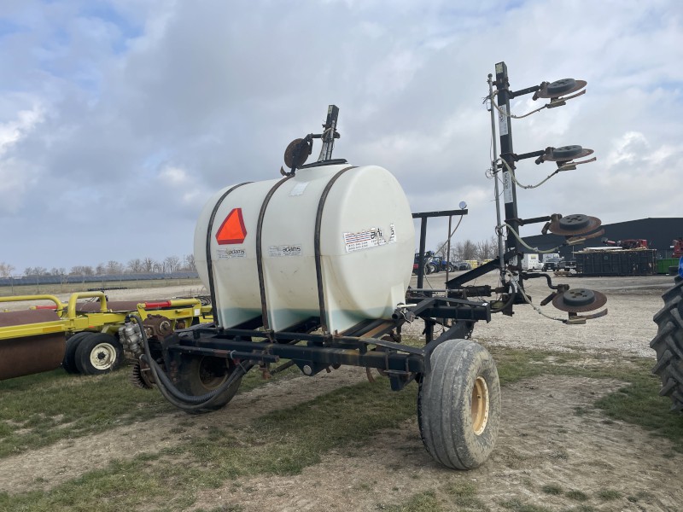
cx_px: 342
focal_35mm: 26
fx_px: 513
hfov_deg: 67.3
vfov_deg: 53.1
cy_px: 256
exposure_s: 1/3125
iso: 32
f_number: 1.6
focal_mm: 4.2
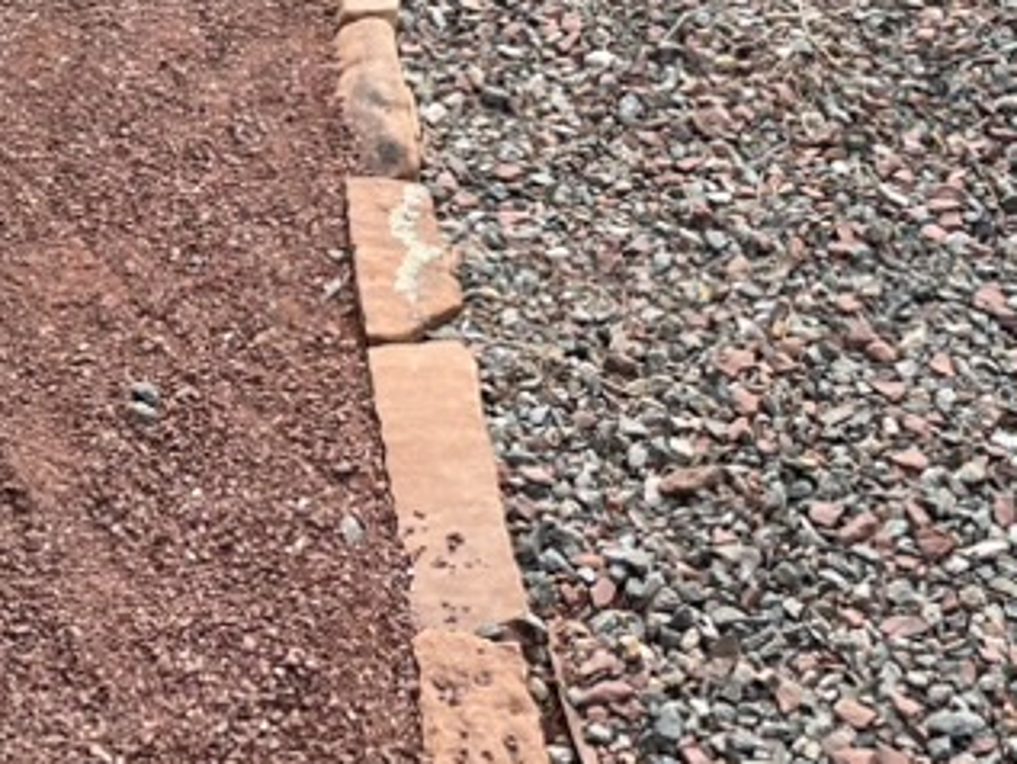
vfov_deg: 16.6
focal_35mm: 84
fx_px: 2469
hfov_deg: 23.2
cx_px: 597
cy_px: -215
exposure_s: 1/1294
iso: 50
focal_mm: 5.1
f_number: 1.6
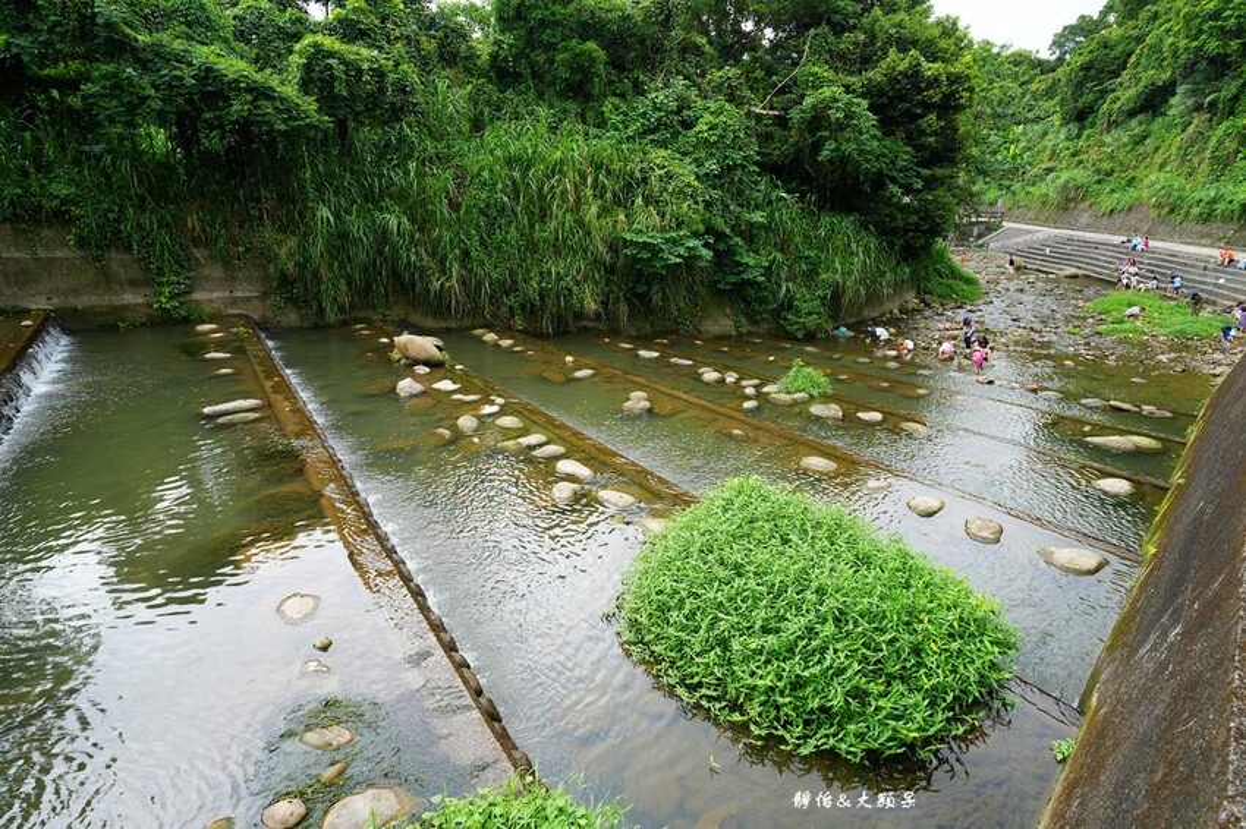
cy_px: 414
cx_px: 623
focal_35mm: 21
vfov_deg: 59.5
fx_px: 727
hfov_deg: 81.2
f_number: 4.5
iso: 160
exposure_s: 1/80
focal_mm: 21
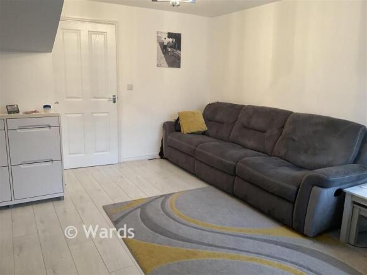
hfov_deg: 61.7
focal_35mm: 29
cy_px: 138
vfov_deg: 48.2
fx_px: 307
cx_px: 184
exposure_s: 1/50
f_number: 1.8
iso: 125
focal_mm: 3
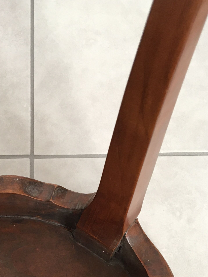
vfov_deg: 30.0
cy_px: 263
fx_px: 489
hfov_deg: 23.2
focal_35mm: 61
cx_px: 6
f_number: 2.2
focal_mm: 4.15
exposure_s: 1/33
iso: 100
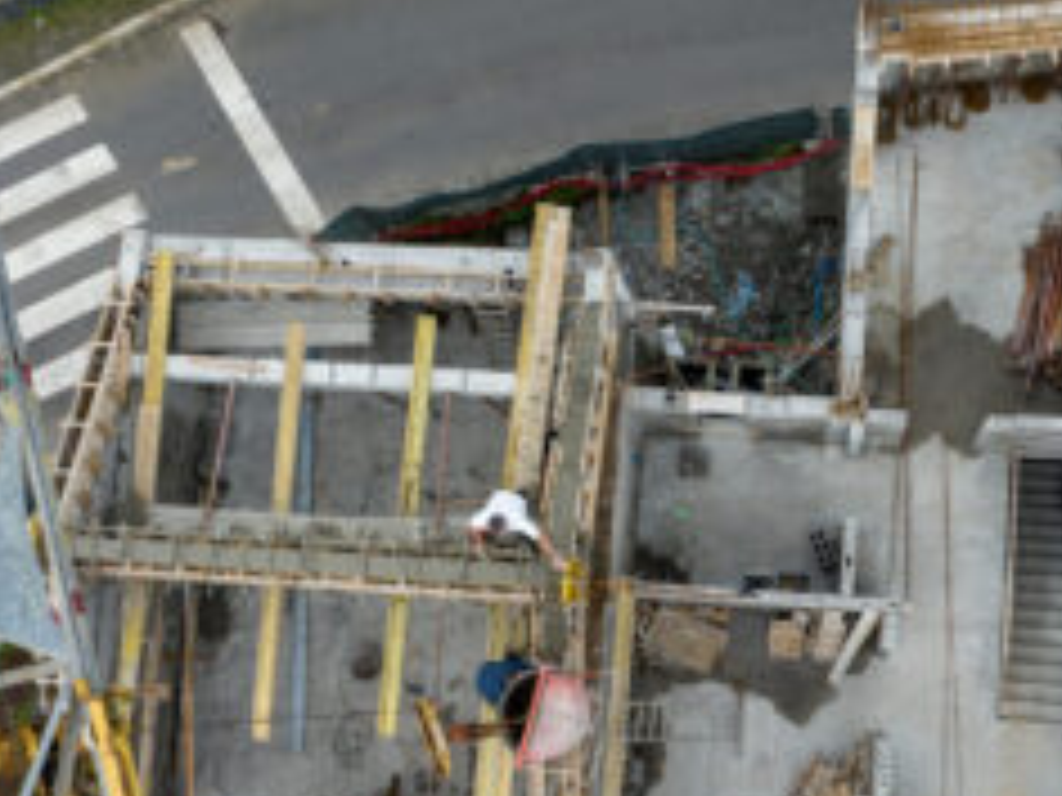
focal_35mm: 52
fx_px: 1595
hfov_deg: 36.5
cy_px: 497
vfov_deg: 27.9
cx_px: 702
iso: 100
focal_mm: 12.29
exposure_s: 1/160
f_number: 2.8
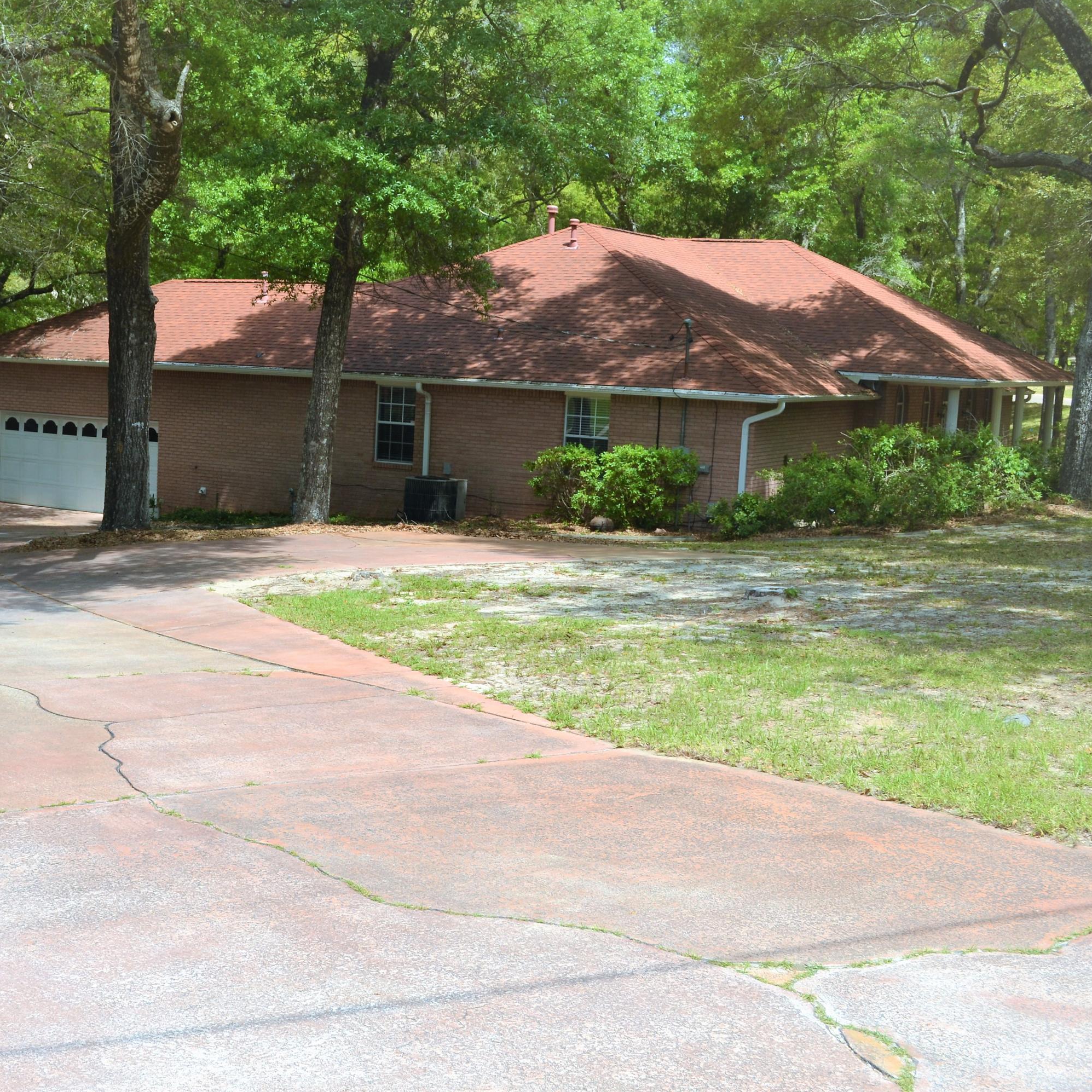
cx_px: 321
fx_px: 1642
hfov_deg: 36.2
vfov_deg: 36.8
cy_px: 545
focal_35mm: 46
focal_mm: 24
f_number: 7.1
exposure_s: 1/200
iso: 100
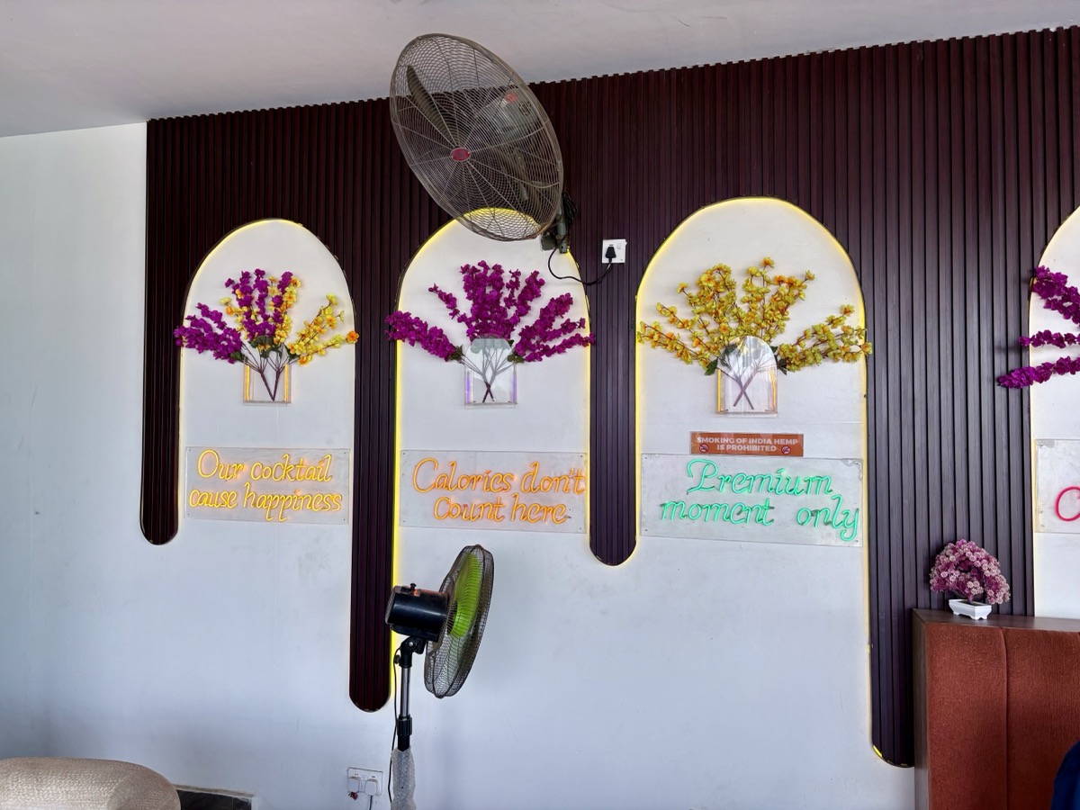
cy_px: 405
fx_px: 811
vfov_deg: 53.1
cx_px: 540
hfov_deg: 67.3
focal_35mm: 26
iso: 40
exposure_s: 1/121
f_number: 1.6
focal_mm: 5.96
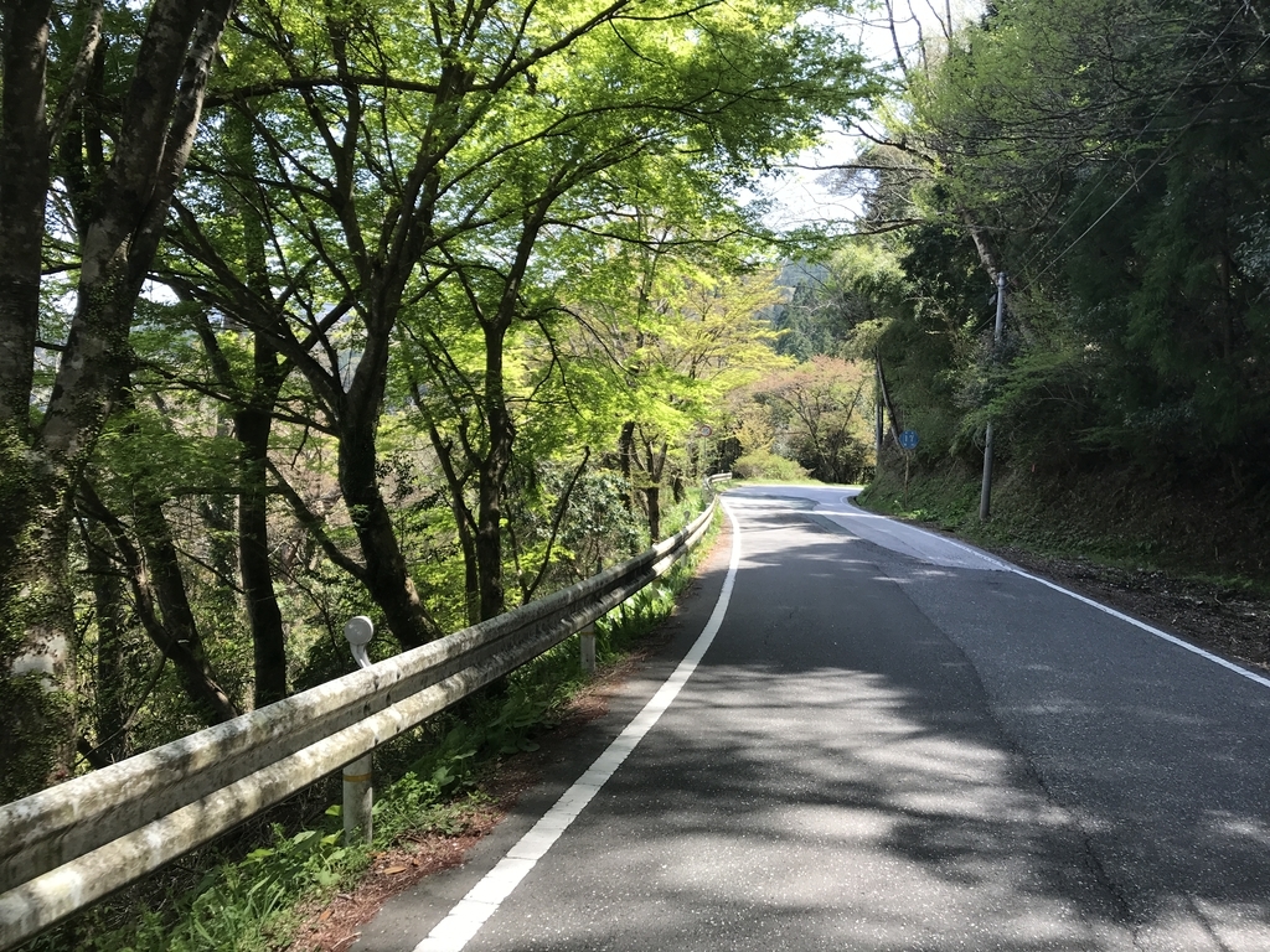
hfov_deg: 63.4
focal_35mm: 28
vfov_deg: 49.7
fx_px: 1027
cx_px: 635
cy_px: 476
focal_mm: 3.99
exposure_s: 1/481
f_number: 1.8
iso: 20
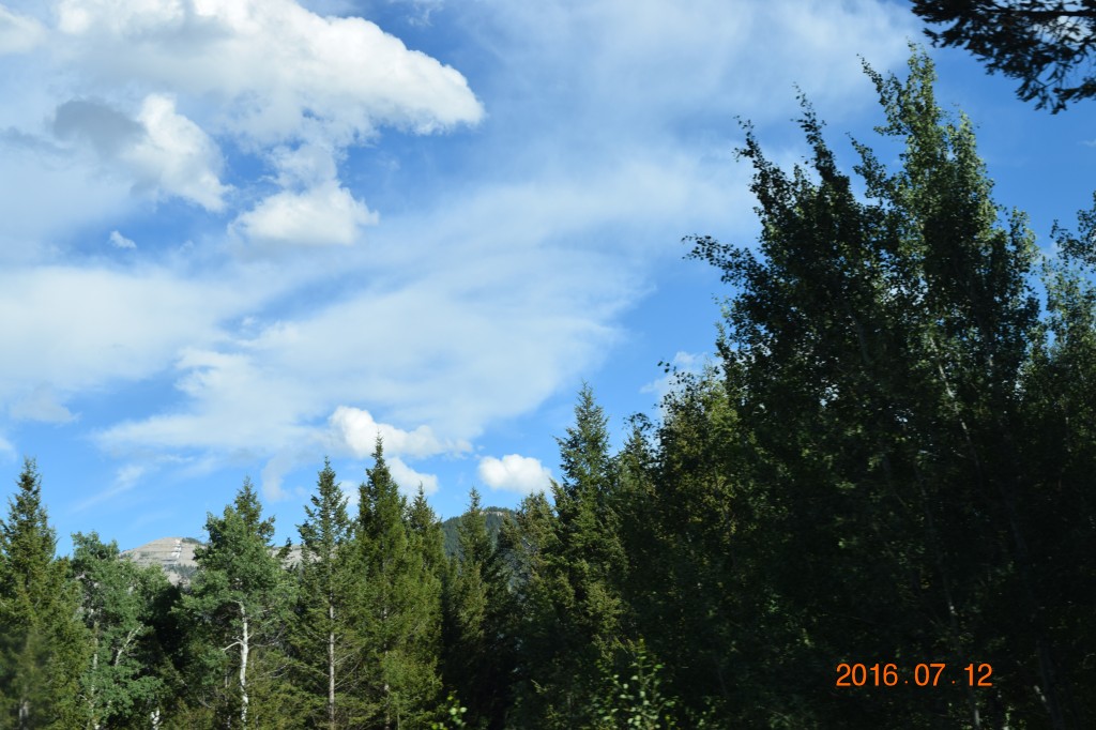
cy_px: 365
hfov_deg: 33.4
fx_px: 1826
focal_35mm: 60
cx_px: 548
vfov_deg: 22.6
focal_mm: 40
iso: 200
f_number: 9
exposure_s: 1/320
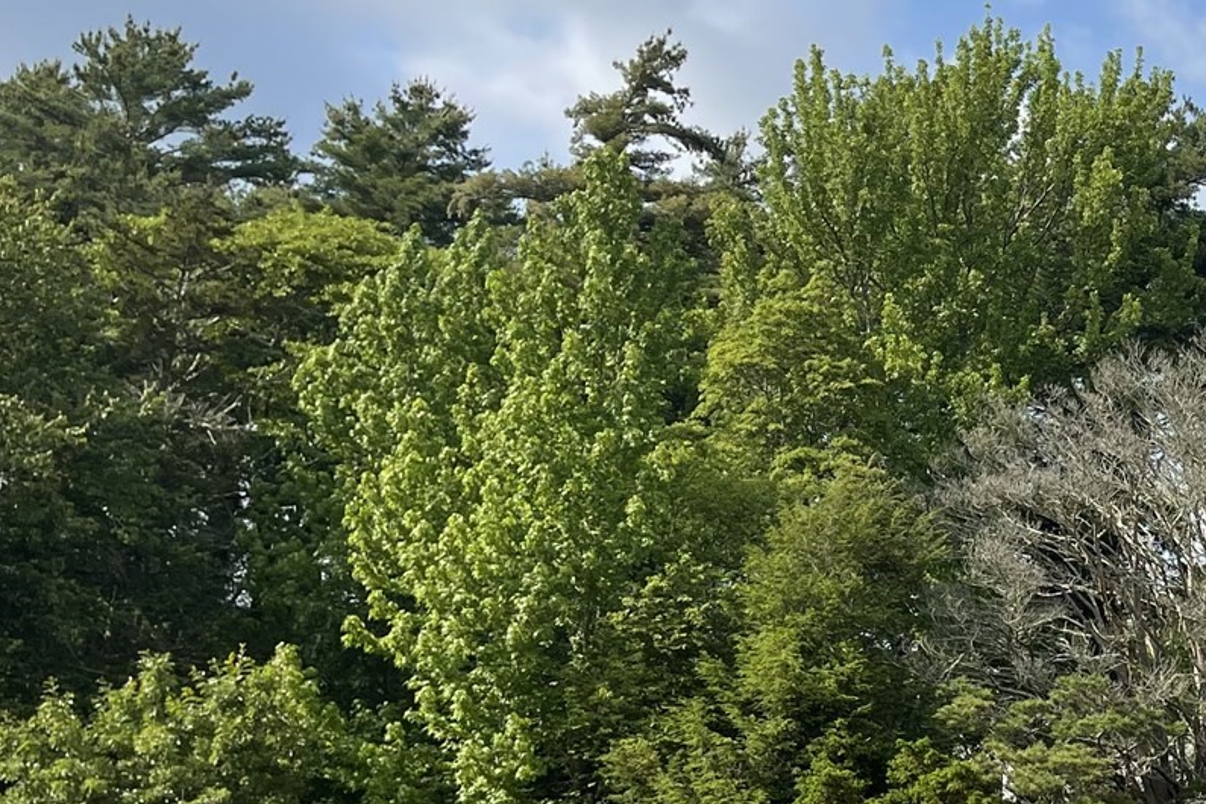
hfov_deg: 27.0
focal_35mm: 67
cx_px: 1409
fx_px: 2244
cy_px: 698
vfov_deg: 20.0
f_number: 1.6
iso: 32
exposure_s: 1/2597
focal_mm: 5.1
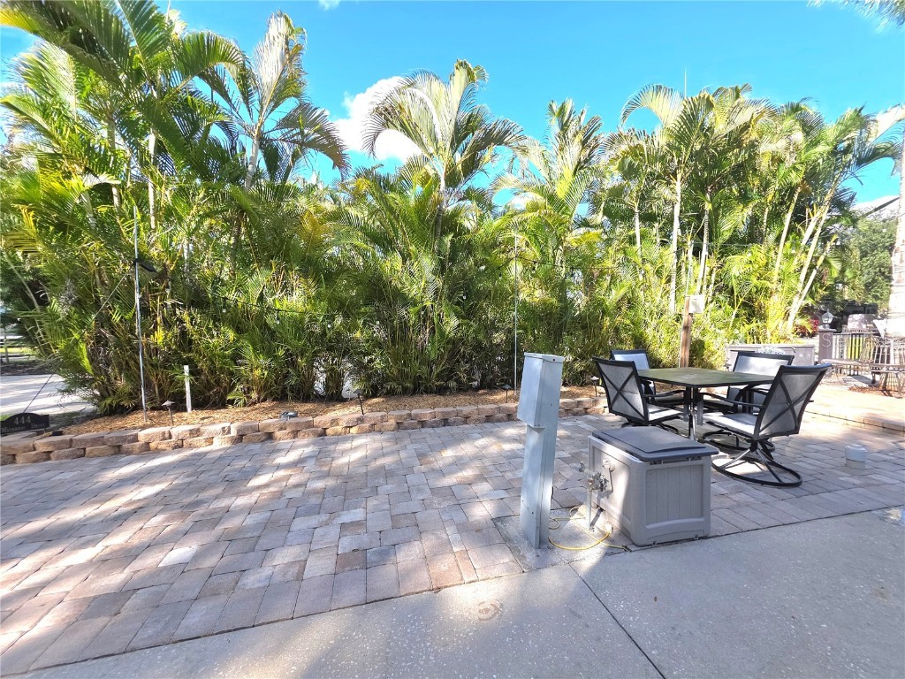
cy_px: 340
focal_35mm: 13
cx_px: 452
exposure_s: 1/370
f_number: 1.9
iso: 20
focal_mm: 2.2
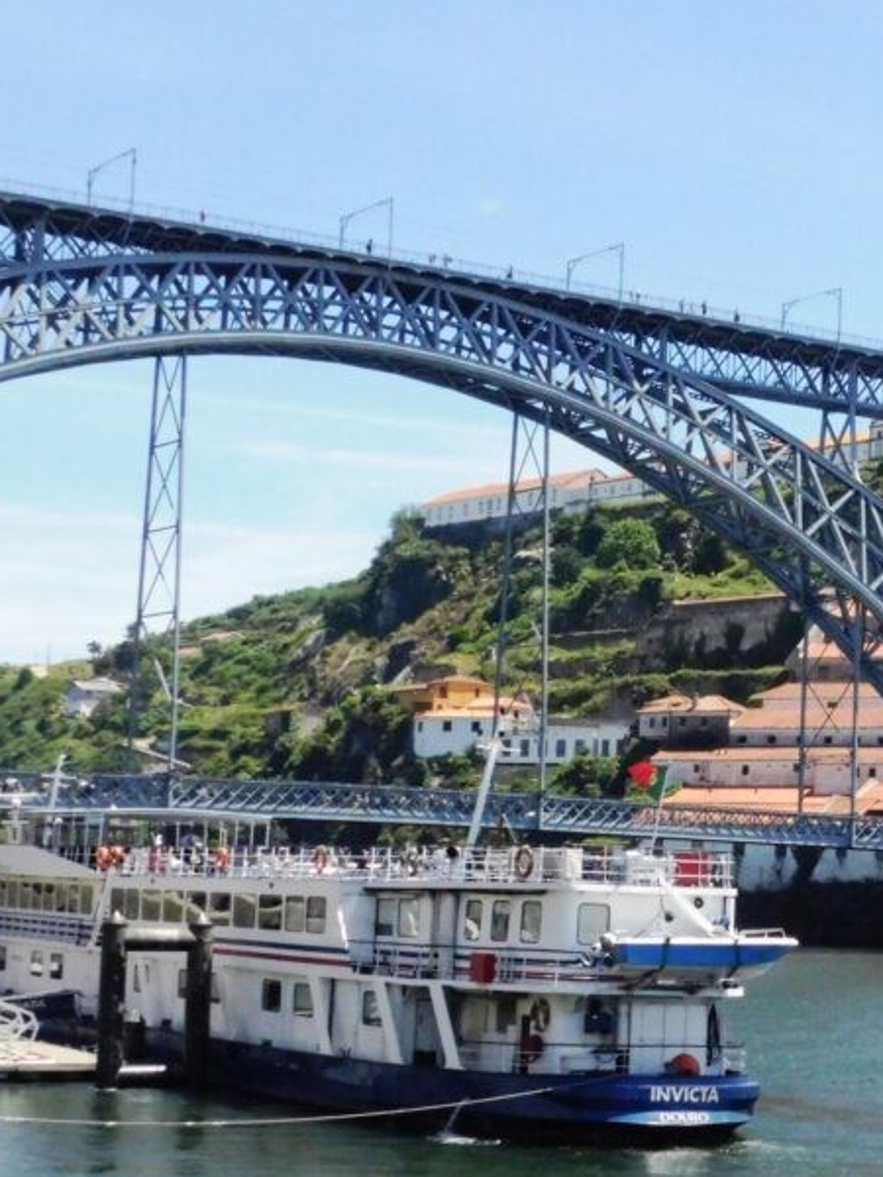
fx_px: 2755
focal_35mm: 81
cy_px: 657
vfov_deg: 24.1
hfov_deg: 17.7
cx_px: 942
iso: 800
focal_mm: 8
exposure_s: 1/1250
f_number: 7.4
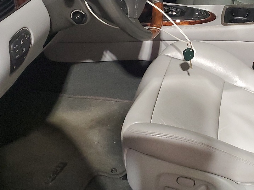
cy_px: 63
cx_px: 181
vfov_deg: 25.1
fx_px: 426
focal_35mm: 58
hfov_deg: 32.8
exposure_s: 1/60.2
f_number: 1.5
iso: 307
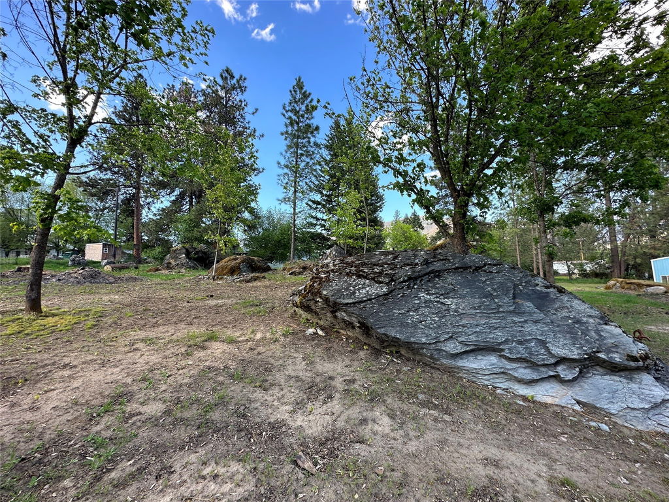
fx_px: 271
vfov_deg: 85.7
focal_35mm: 14
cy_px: 251
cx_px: 334
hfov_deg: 102.1
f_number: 2.2
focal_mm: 2.22
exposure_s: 1/215
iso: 40
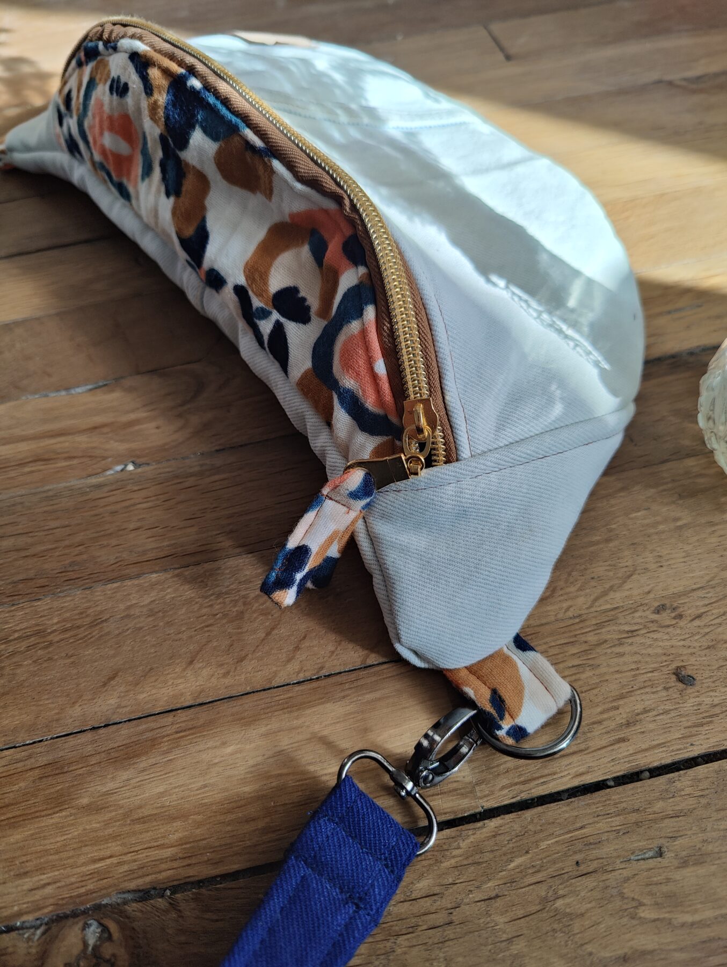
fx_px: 643
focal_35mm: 23
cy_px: 484
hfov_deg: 59.0
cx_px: 364
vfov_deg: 73.9
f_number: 1.8
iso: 50
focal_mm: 6.06
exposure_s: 1/249
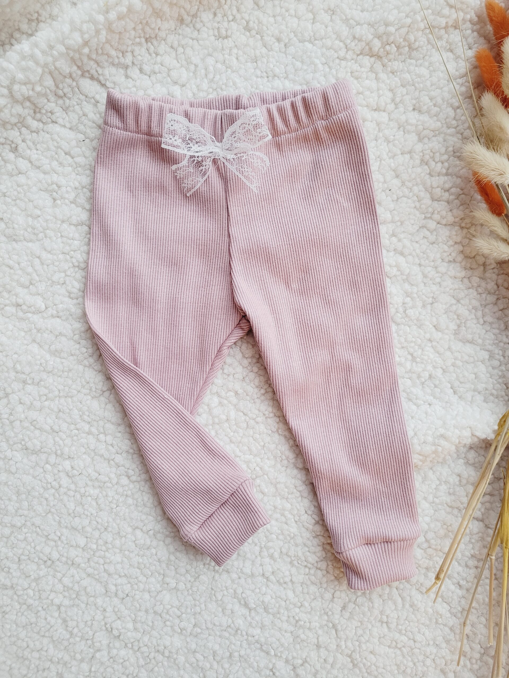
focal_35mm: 26
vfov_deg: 67.3
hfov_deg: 53.1
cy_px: 339
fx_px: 510
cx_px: 254
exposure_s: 1/50
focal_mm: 5.4
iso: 320
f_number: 1.8
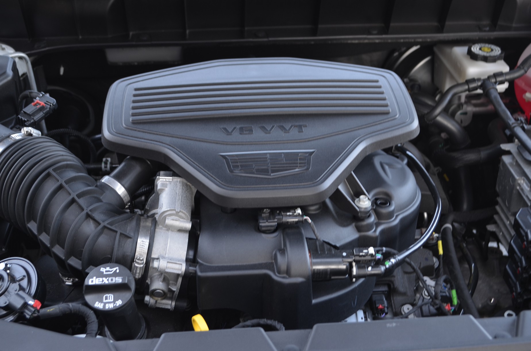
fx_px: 707
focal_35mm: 48
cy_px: 176
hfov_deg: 41.2
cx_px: 266
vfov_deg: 28.0
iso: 200
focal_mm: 32
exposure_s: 1/20
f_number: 4.8
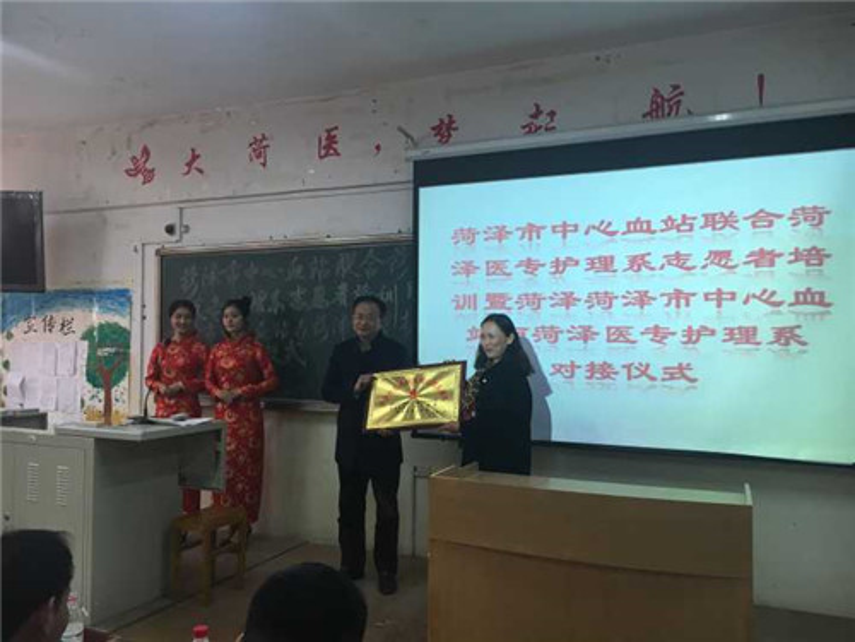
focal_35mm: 29
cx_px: 428
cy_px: 321
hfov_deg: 61.7
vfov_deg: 48.2
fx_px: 716
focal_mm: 4.15
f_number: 2.2
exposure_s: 1/33
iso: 32
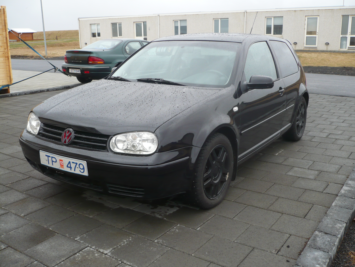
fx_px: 359
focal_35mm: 35
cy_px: 134
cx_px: 178
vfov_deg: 40.7
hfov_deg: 52.6
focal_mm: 5.8
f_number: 2.8
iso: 100
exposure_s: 1/250
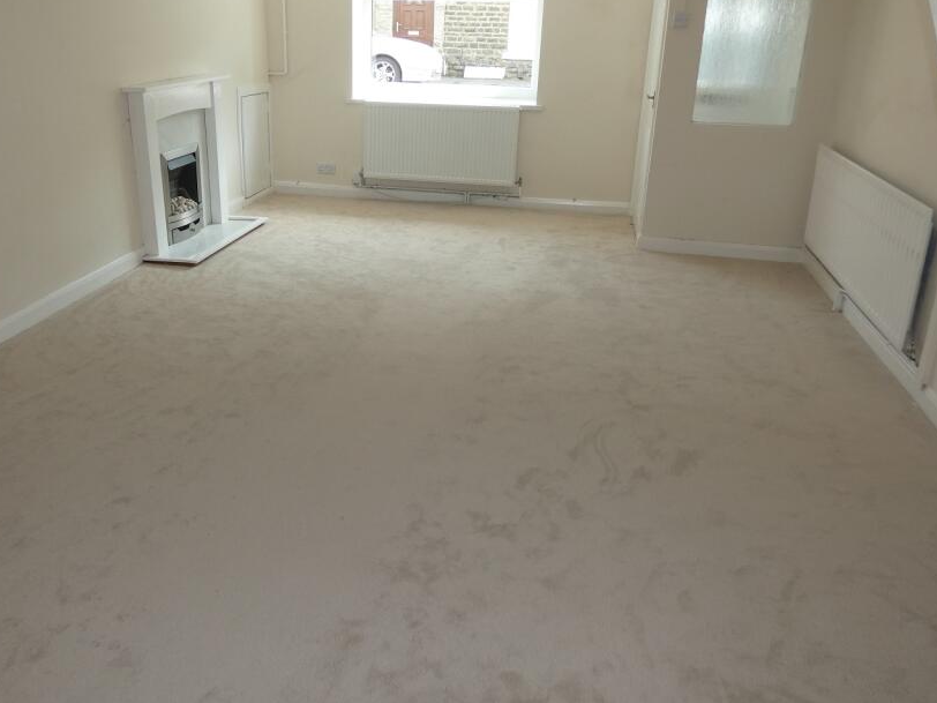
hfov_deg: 61.3
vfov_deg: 48.1
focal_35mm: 29
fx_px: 785
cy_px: 299
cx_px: 390
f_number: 3
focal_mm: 4.1
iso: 80
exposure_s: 1/60
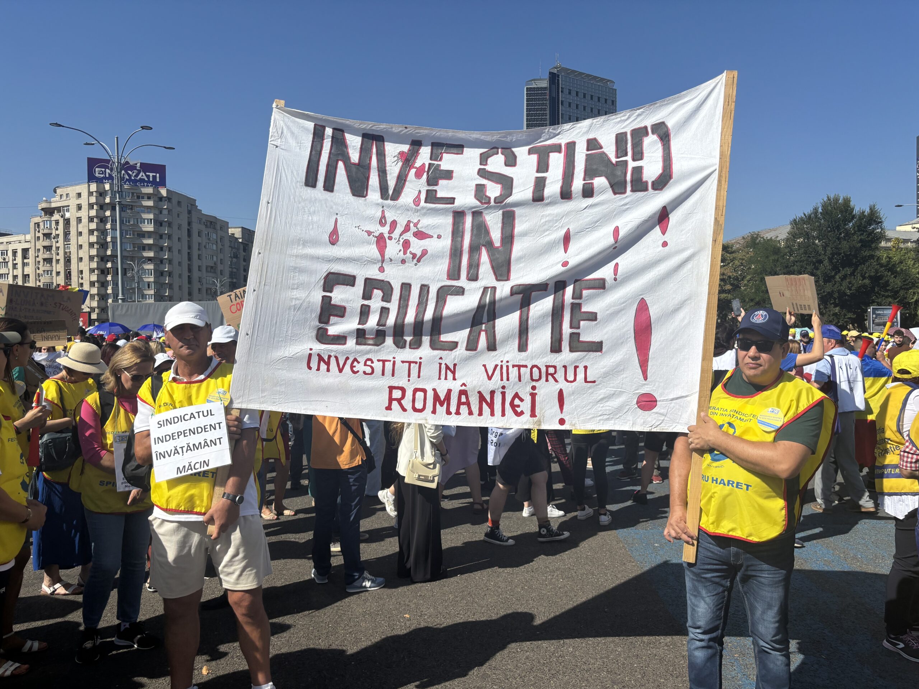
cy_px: 344
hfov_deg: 67.3
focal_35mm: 26
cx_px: 460
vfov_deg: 53.1
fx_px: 690
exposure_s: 1/6329
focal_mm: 5.96
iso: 50
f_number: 1.6
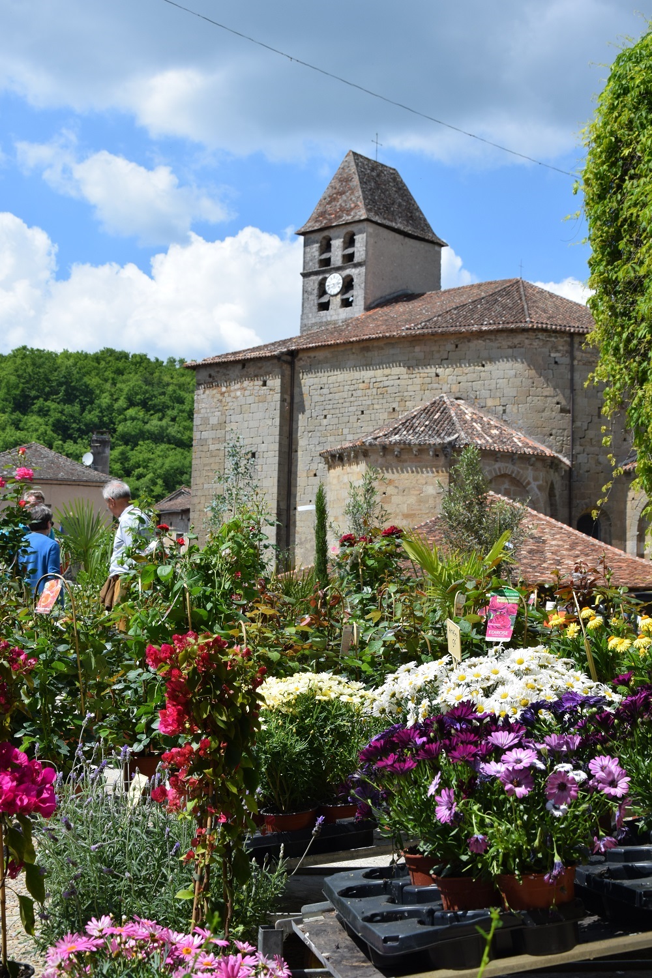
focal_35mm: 51
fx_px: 1385
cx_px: 326
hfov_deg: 26.5
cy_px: 489
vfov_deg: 38.9
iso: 200
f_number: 10
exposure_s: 1/400
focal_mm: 34
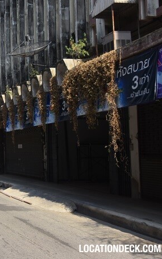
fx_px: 331
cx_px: -31
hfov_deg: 24.9
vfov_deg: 42.6
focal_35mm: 47
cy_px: 127
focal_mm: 20
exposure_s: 1/250
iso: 250
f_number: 9
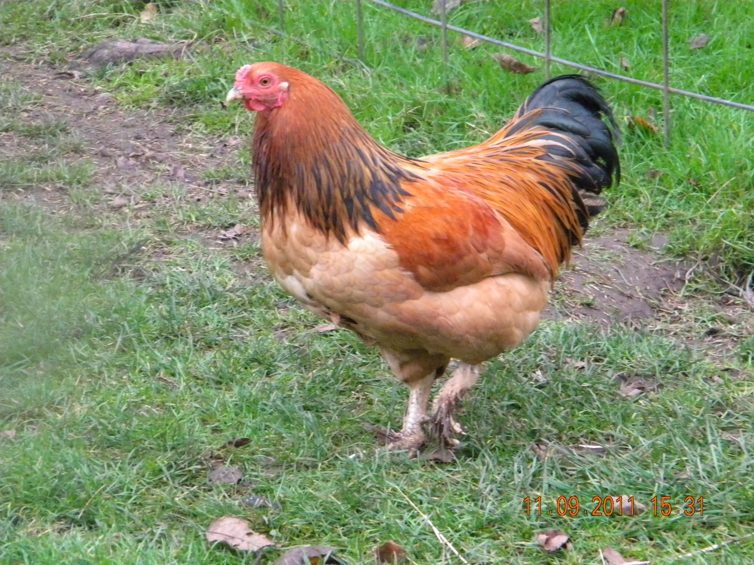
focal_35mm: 148
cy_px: 282
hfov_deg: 13.3
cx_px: 377
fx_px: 3224
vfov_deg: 10.0
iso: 800
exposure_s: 1/107
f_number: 5
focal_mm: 26.8
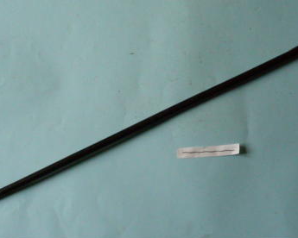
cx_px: 187
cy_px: 86
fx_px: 512
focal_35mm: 58
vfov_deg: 26.1
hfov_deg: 32.3
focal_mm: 6.8
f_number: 4
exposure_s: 1/102
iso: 400
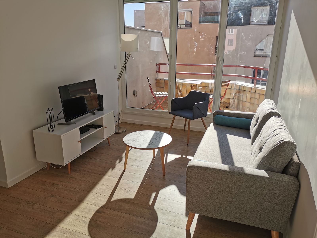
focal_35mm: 27
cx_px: 158
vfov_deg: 51.4
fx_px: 247
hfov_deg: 65.3
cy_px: 119
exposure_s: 1/2463
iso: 50
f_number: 1.8
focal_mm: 5.58
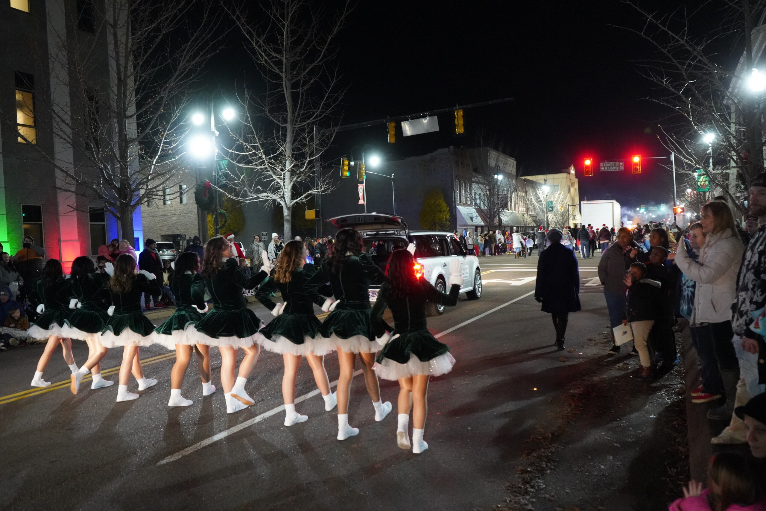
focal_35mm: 30
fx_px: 638
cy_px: 256
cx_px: 383
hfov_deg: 61.9
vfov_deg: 43.6
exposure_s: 1/160
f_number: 3.5
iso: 12800
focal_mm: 30
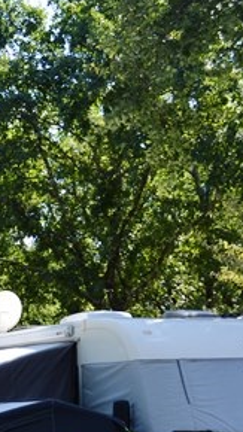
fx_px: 894
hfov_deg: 13.9
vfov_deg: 26.7
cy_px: 340
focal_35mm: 78
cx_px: -182
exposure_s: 1/160
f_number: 6.3
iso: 100
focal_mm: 18
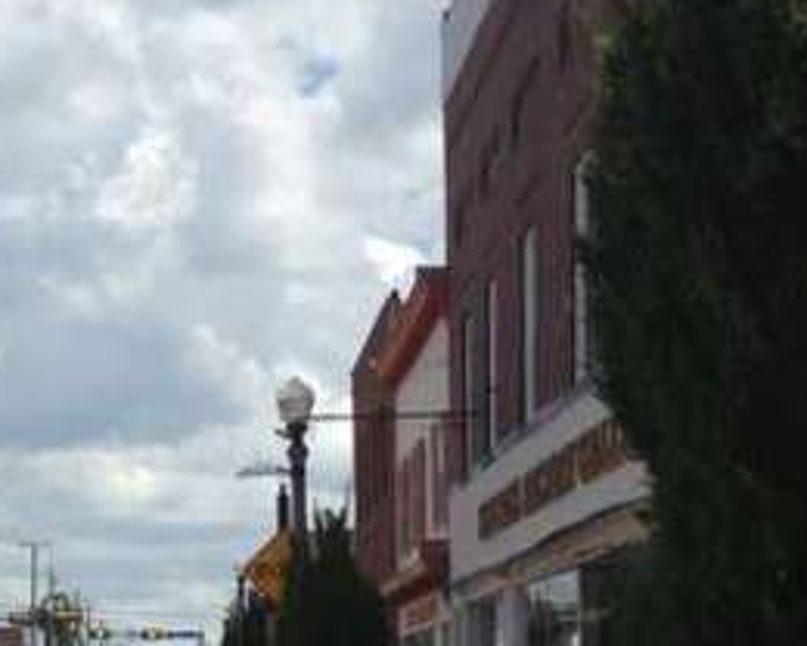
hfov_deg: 18.4
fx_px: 2365
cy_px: 609
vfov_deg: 15.3
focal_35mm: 99
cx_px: -143
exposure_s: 1/1869
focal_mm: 4.13
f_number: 2.4
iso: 50
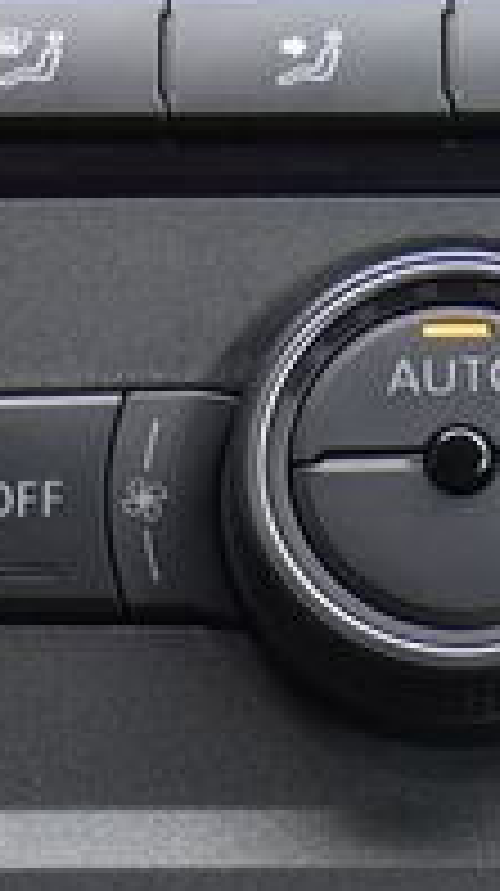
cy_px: 1264
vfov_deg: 11.0
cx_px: 329
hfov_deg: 6.4
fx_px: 4490
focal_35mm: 190
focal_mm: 35
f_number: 4.5
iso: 500
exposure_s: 1/80
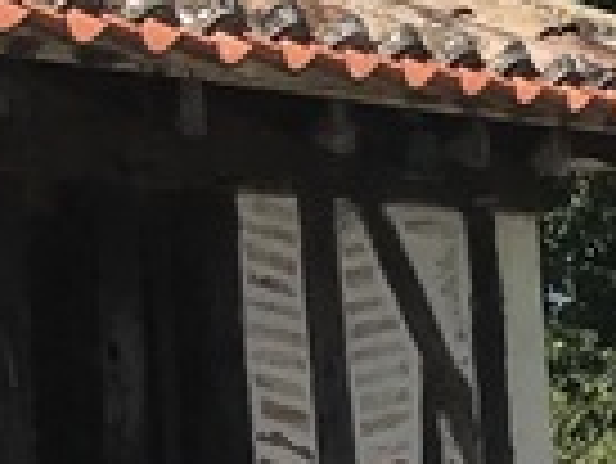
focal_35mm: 214
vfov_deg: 6.7
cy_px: 969
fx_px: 3812
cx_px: 1704
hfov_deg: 8.2
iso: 20
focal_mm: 3.99
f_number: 1.8
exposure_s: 1/4566
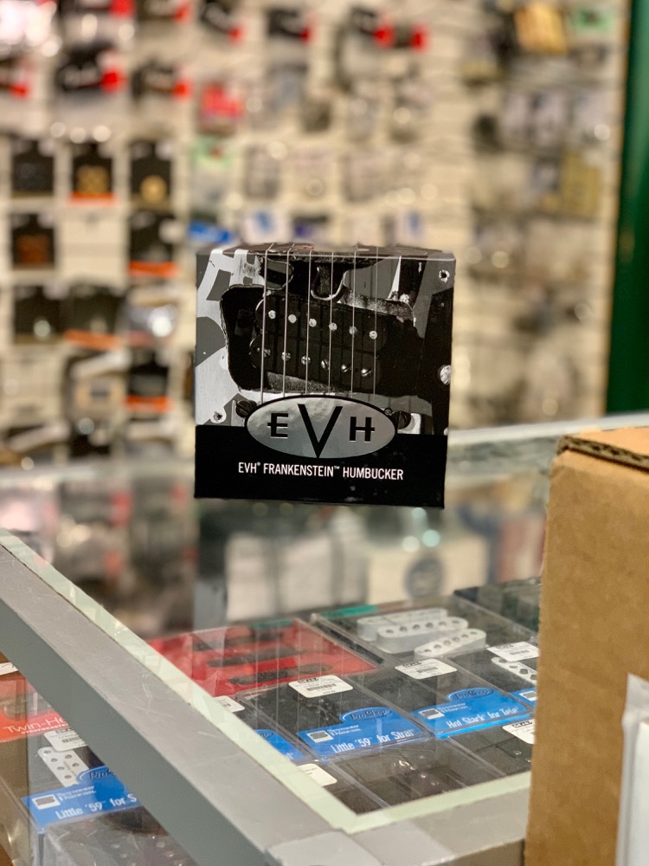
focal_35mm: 52
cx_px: 324
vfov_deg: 36.8
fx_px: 1300
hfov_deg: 28.0
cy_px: 433
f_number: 2.4
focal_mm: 6
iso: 500
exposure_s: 1/40
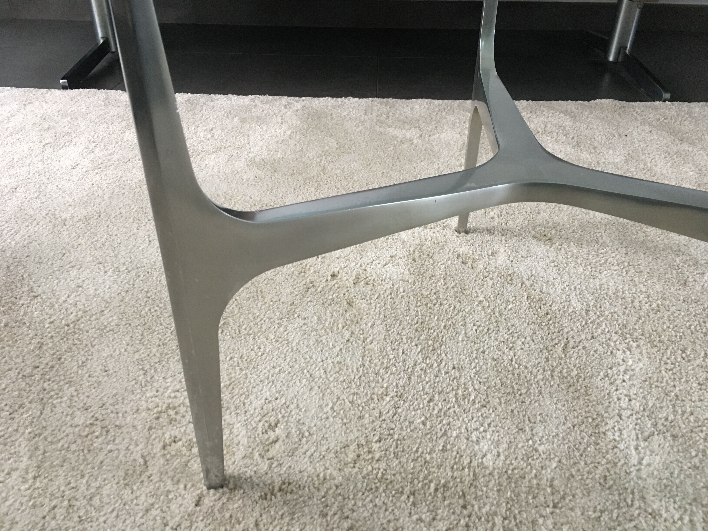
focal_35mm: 29
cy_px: 266
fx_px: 593
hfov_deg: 61.7
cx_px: 354
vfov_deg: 48.2
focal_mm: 4.15
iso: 160
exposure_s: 1/33
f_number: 2.2
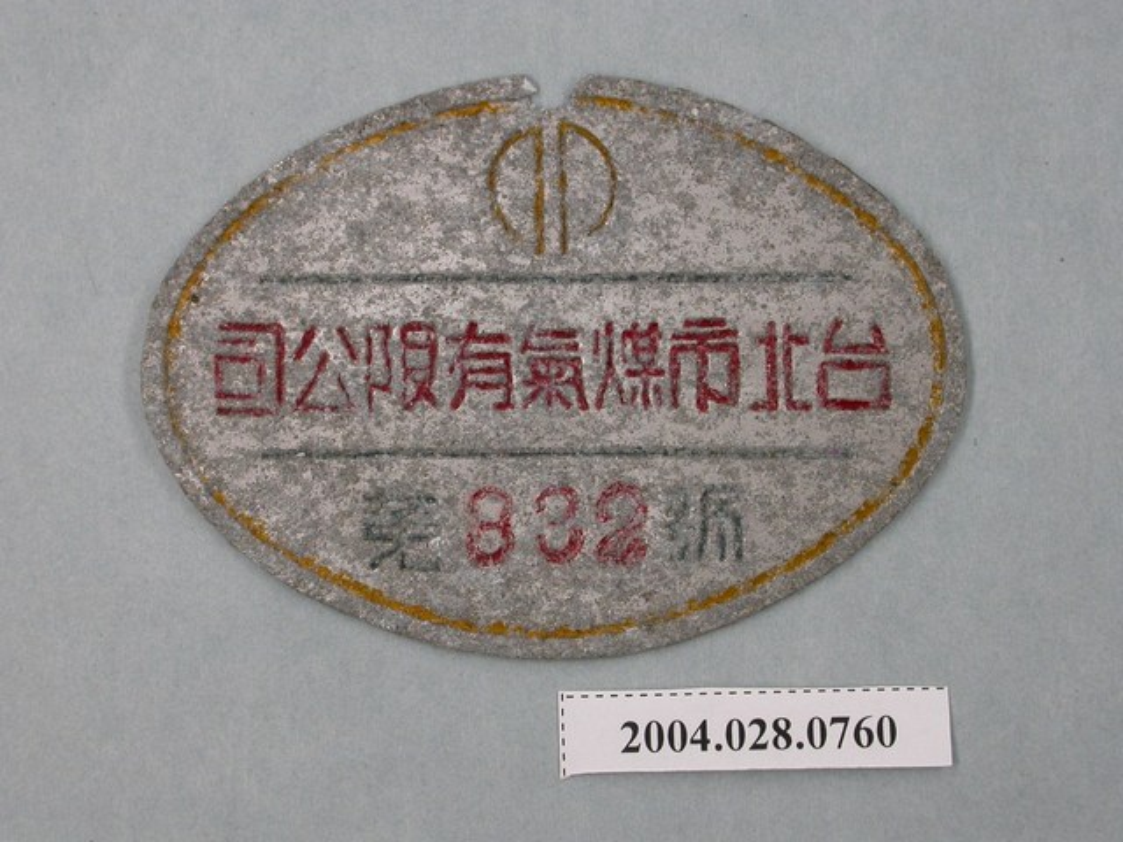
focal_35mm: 110
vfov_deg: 13.5
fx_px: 3569
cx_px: 562
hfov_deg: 17.9
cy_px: 421
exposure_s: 1/30
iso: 100
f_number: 4.7
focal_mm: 22.8
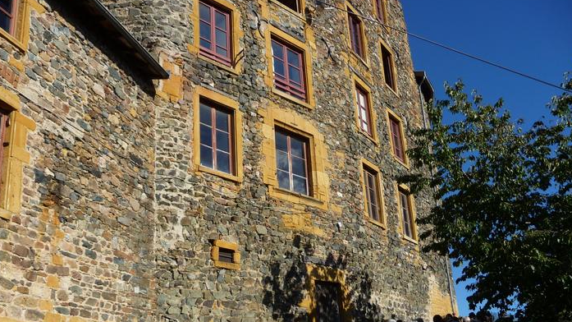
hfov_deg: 56.6
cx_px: 266
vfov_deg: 33.2
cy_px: 234
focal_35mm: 35
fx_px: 531
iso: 100
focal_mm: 4.7
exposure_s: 1/1300
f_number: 3.3
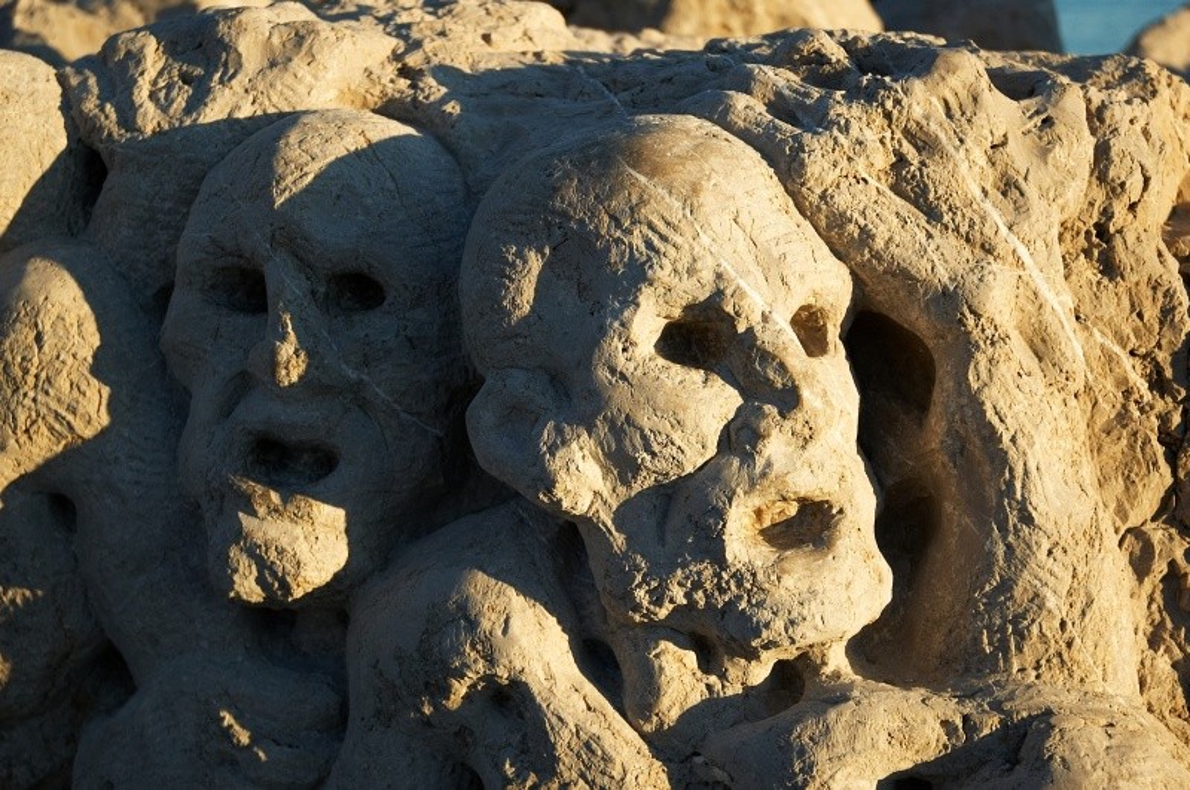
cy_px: 395
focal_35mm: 57
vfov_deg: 23.7
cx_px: 595
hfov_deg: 35.1
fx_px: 1881
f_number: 4.2
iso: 200
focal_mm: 38
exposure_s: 1/750
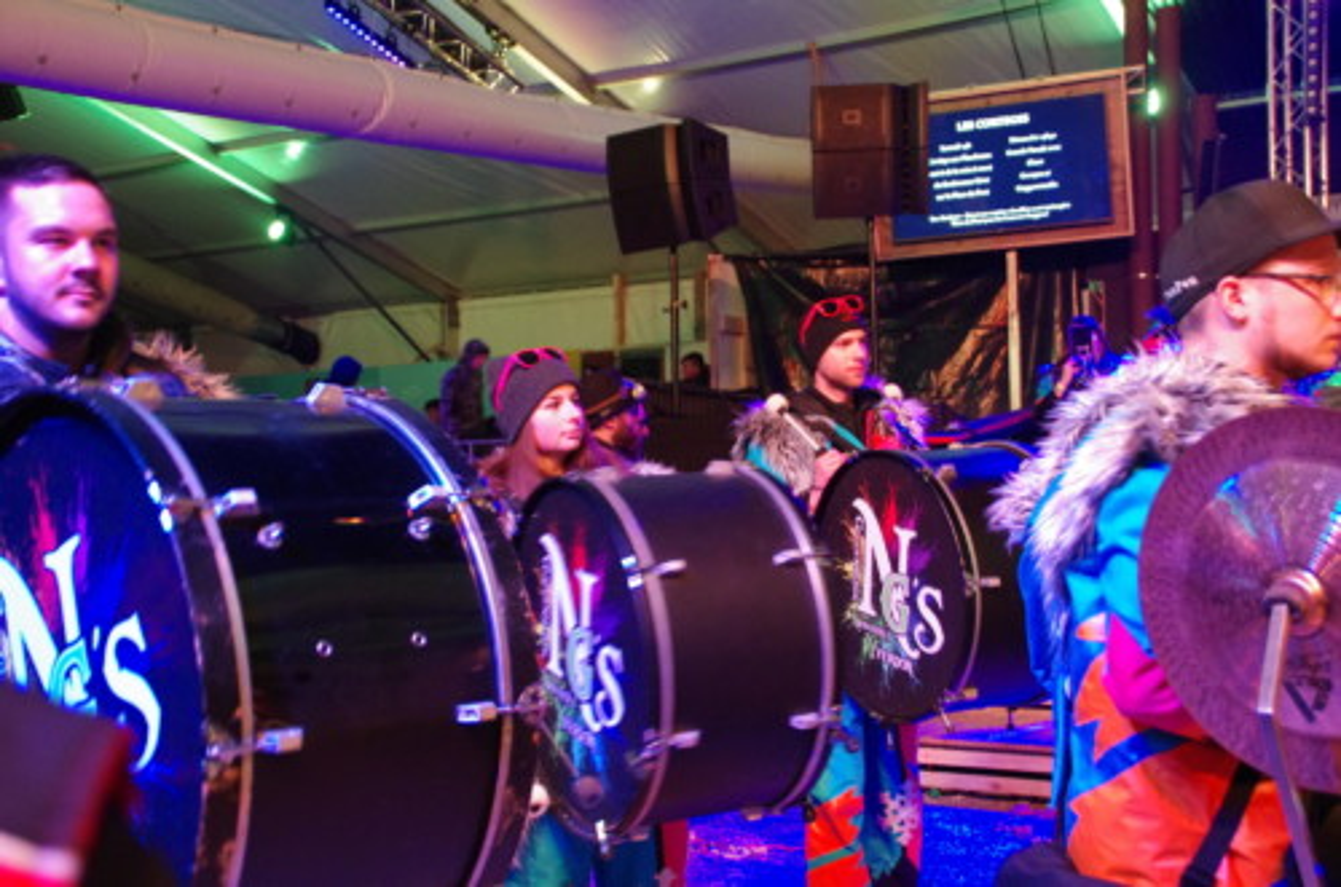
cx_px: 670
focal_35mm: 50
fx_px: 1840
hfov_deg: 40.0
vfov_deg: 27.1
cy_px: 444
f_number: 4
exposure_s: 1/25
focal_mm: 33
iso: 3200
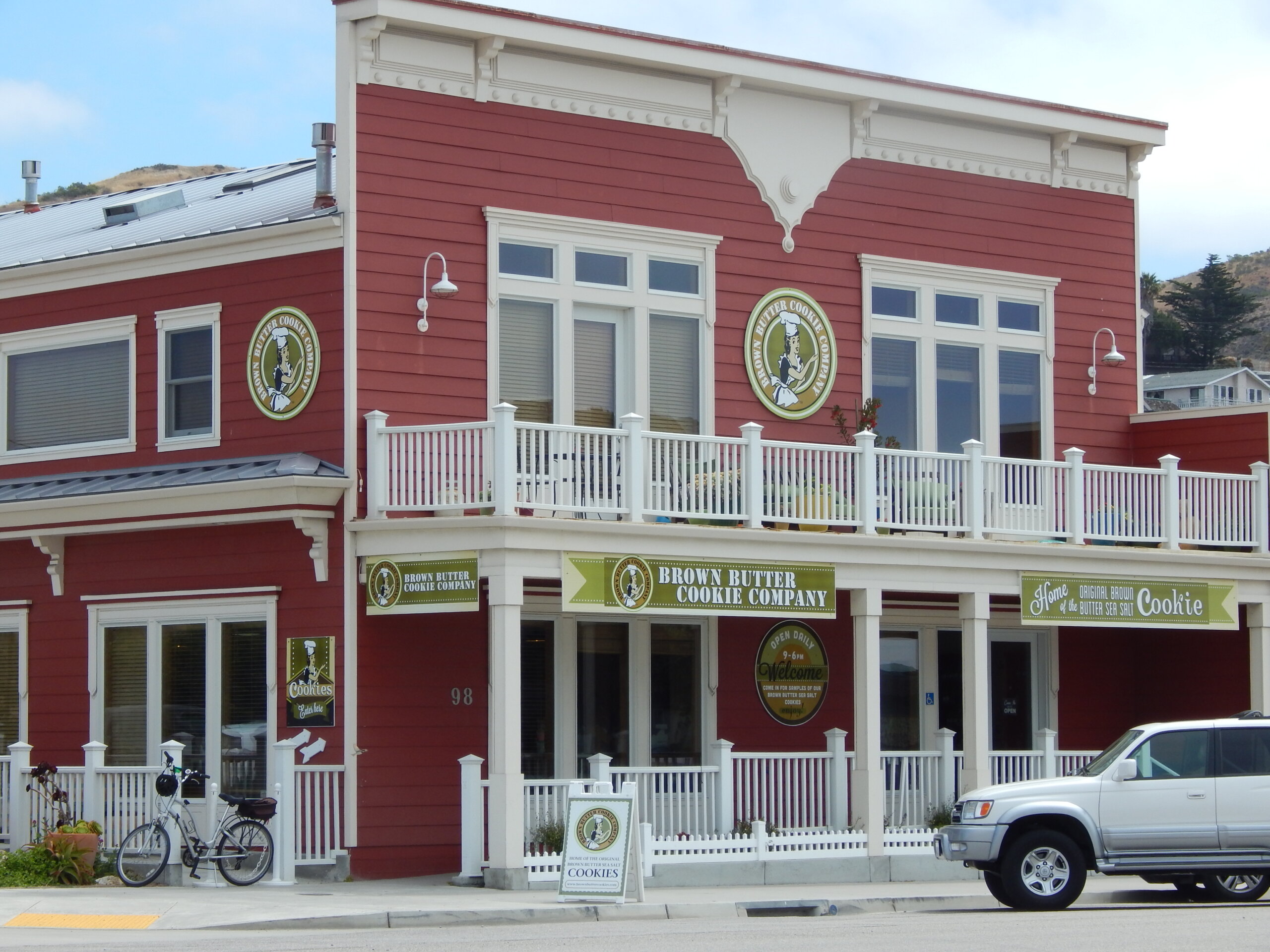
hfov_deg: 18.9
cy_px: 476
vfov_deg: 14.2
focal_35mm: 104
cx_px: 635
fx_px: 3816
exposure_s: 1/800
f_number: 4.5
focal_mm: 18.7
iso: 125
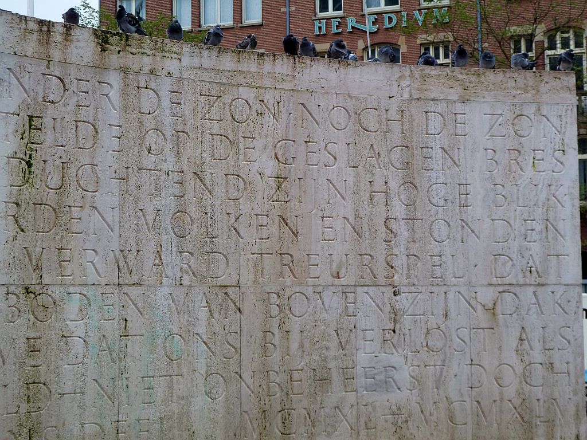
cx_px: 294
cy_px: 220
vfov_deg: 21.9
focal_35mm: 67
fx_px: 1136
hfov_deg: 29.0
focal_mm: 11
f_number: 4.1
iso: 80
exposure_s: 1/80
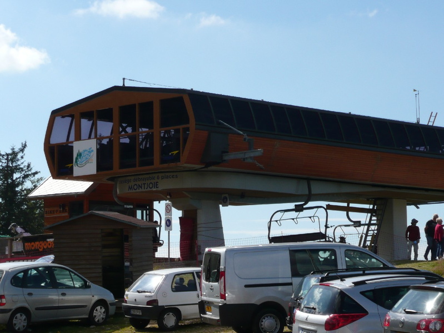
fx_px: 1437
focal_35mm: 112
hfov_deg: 17.6
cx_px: 222
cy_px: 166
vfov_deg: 13.2
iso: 100
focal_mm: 18.4
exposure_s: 1/640
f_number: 4.7
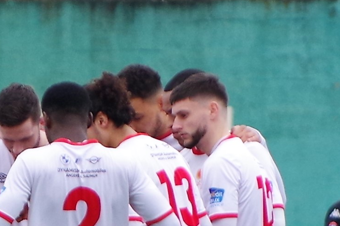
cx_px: -33
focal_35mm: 687
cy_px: 294
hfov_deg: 3.0
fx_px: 6485
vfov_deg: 2.0
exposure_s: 1/640
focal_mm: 135
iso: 400
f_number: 2.8
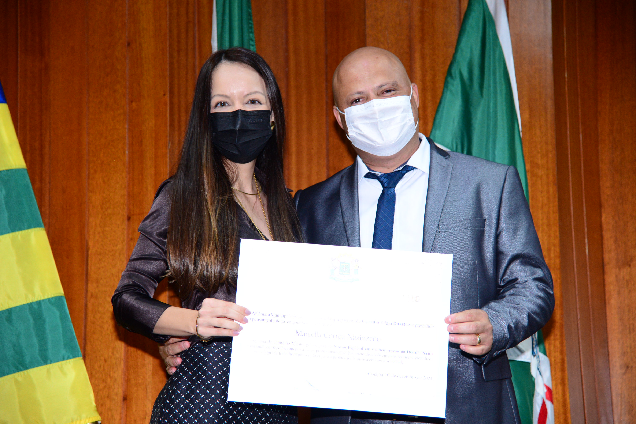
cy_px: 212
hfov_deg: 24.8
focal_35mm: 82
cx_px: 318
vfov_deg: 16.7
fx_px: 1449
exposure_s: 1/125
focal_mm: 82
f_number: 4
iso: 2500
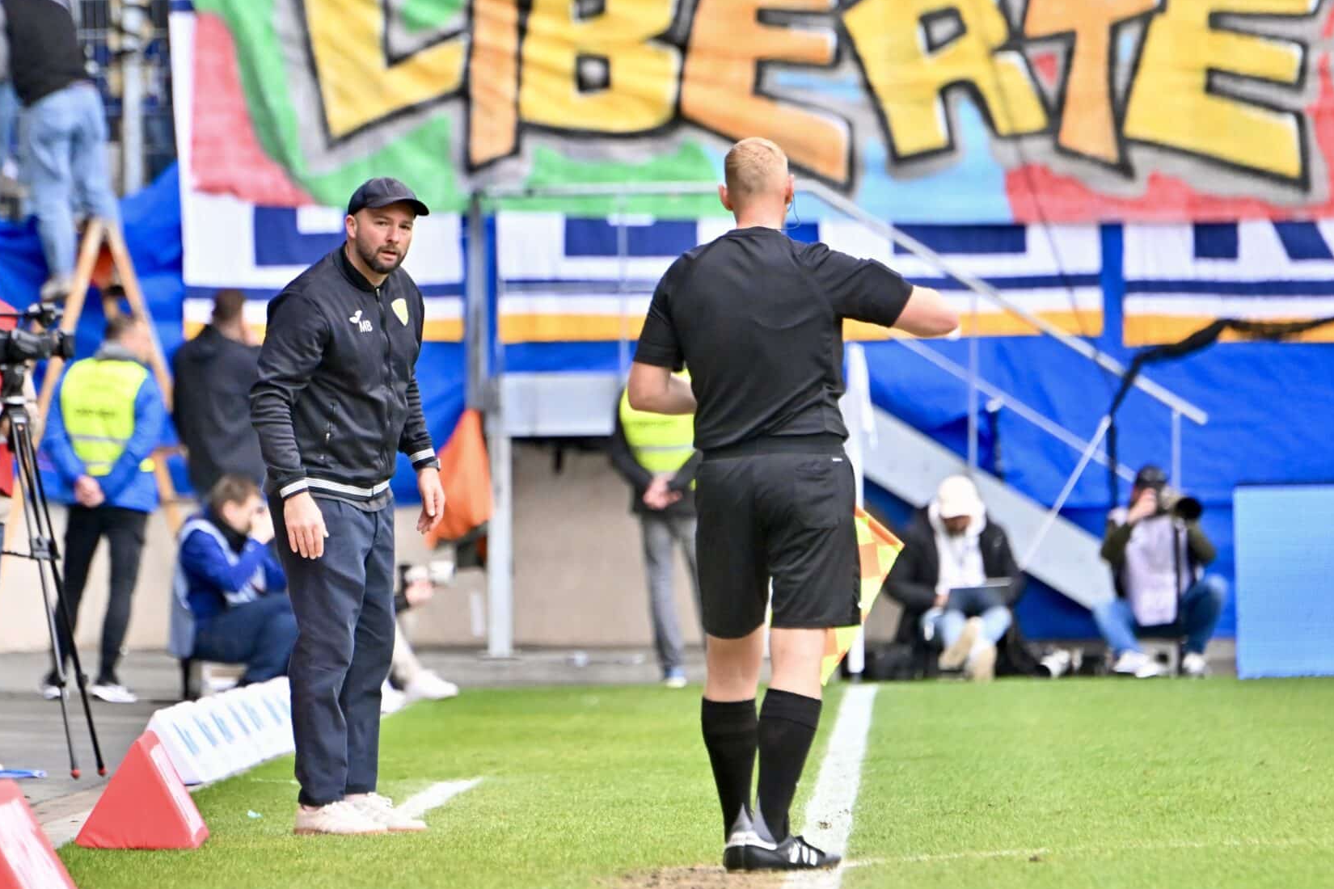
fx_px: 17933
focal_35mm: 484
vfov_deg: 2.8
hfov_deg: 4.3
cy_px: 455
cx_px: 561
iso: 3200
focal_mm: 390
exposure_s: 1/1600
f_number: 5.6
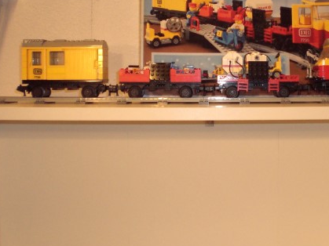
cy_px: 81
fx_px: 551
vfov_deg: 25.1
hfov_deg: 32.6
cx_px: 247
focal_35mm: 58
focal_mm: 6.3
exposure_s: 1/80
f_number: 3.1
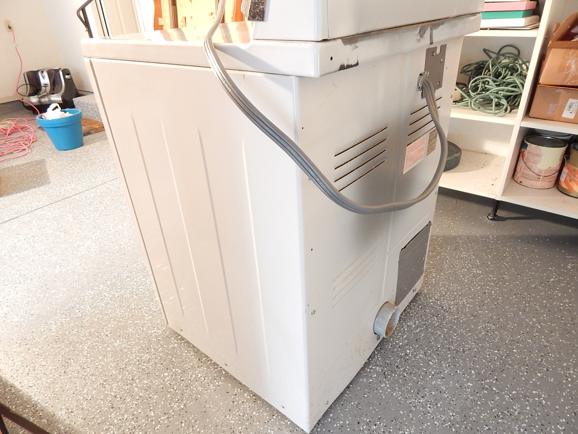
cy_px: 217
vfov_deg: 61.1
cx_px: 289
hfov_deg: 76.4
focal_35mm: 22
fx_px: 367
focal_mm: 4
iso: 400
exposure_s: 1/13
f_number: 3
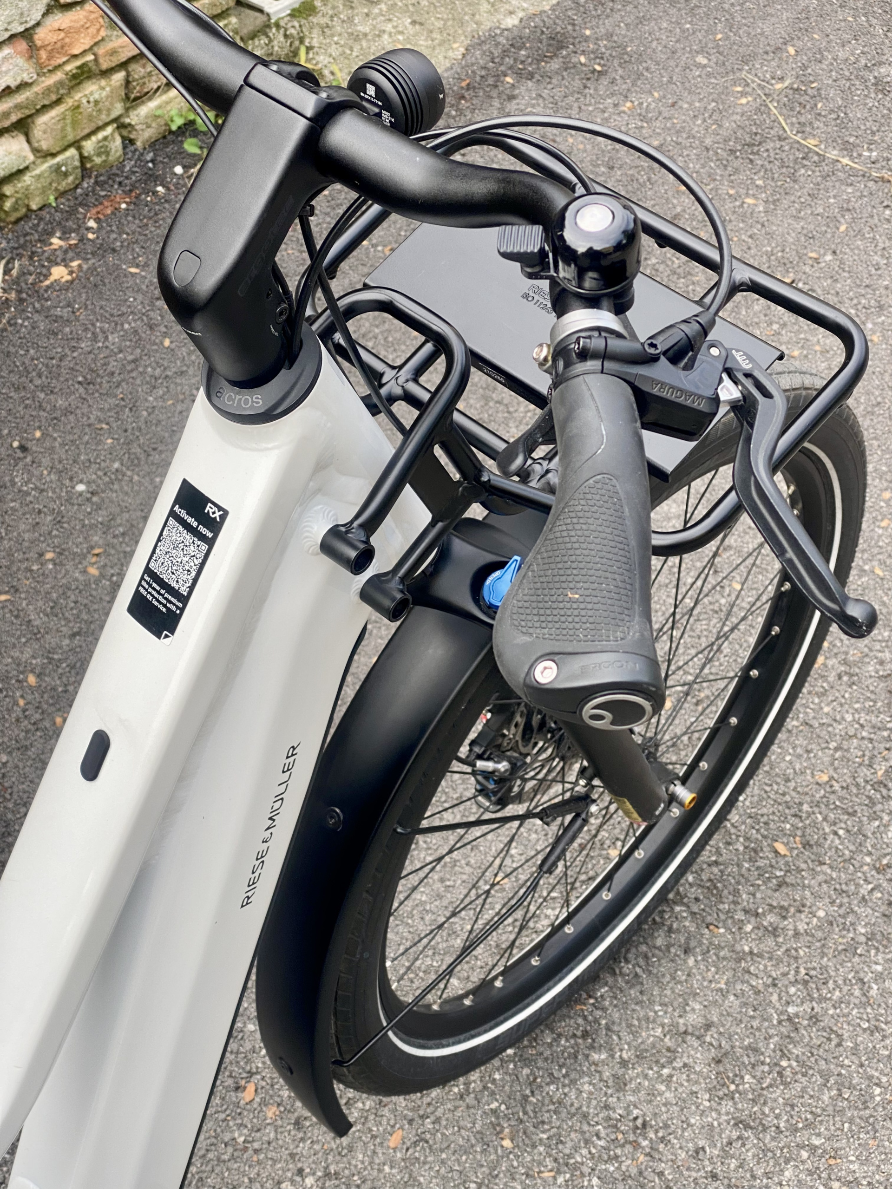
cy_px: 594
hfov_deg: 28.0
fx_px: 1787
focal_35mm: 52
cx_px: 446
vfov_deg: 36.8
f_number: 2
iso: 20
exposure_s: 1/139
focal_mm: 6
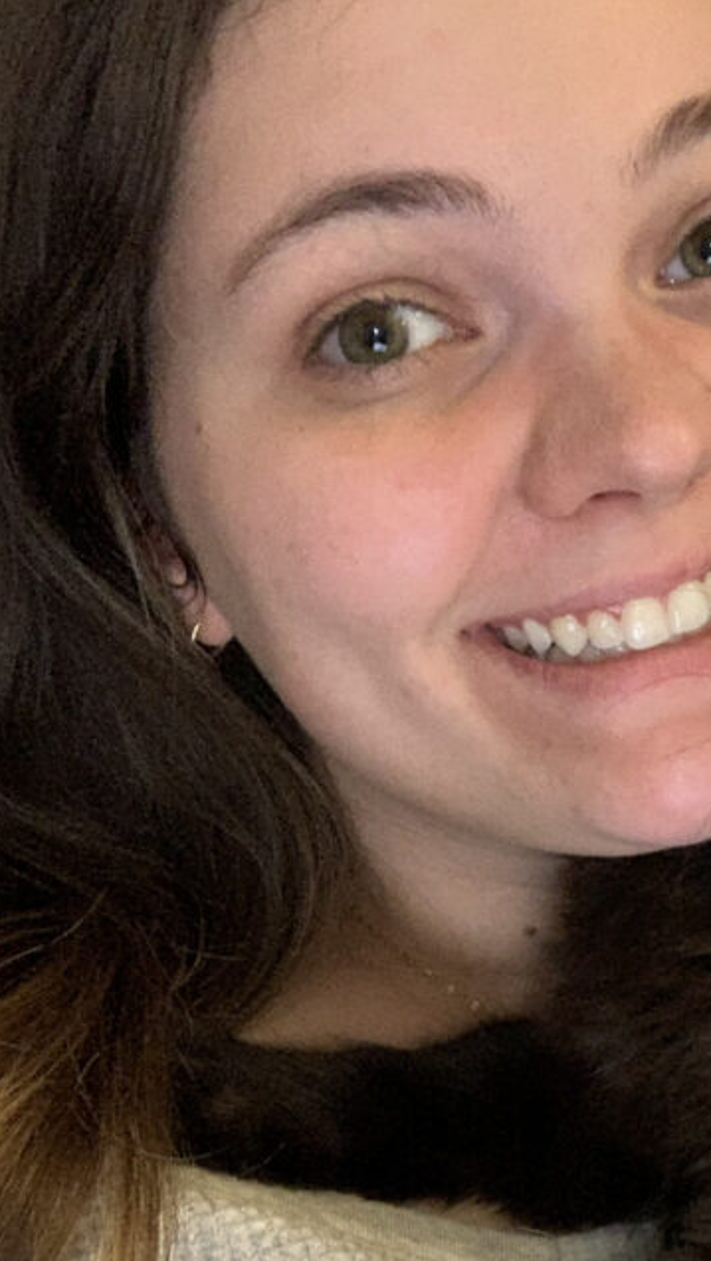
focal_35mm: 56
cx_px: 717
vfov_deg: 36.8
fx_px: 1874
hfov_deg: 20.8
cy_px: 849
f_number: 2.2
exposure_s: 1/30
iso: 500
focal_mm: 2.87
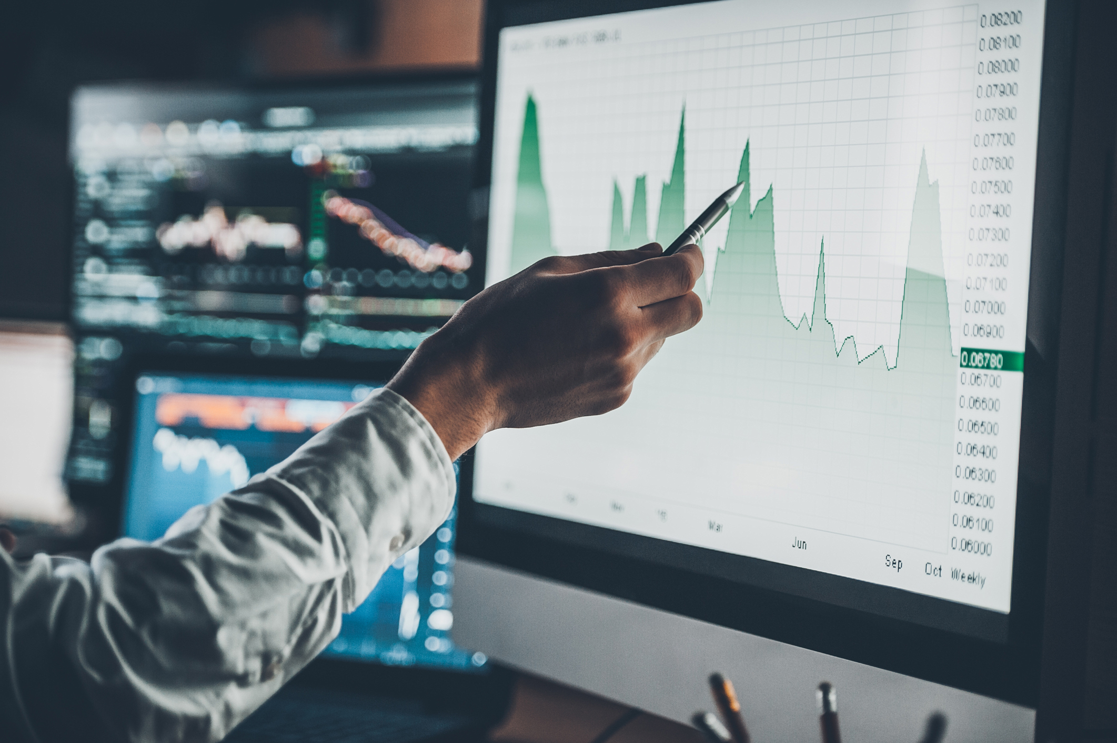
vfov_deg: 14.4
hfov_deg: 21.5
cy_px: 372
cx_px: 558
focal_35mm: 95
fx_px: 2945
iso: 320
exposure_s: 1/30
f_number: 2.8
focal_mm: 95
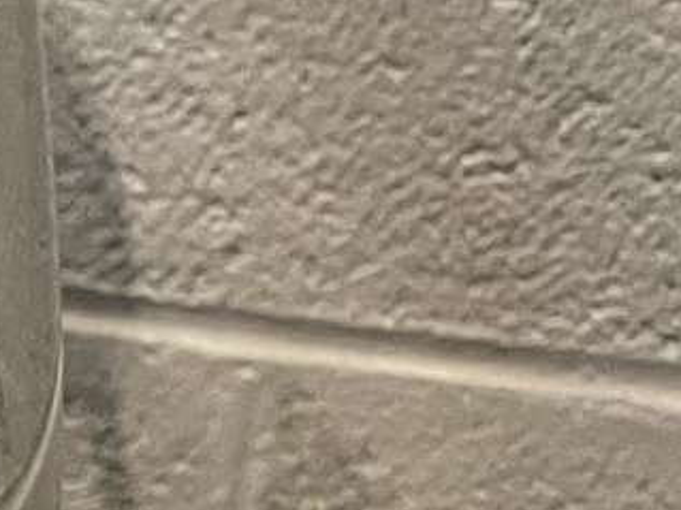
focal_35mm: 163
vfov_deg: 8.1
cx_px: -869
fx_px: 3205
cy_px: 1411
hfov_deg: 10.6
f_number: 1.6
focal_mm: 4.2
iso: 250
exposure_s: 1/50
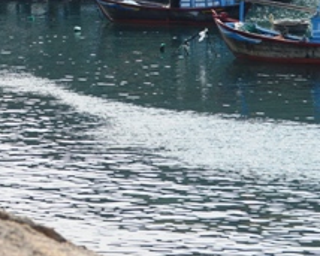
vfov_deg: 8.3
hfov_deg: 10.3
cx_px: -54
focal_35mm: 185
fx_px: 1751
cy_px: -42
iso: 100
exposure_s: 1/250
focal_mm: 44
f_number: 8
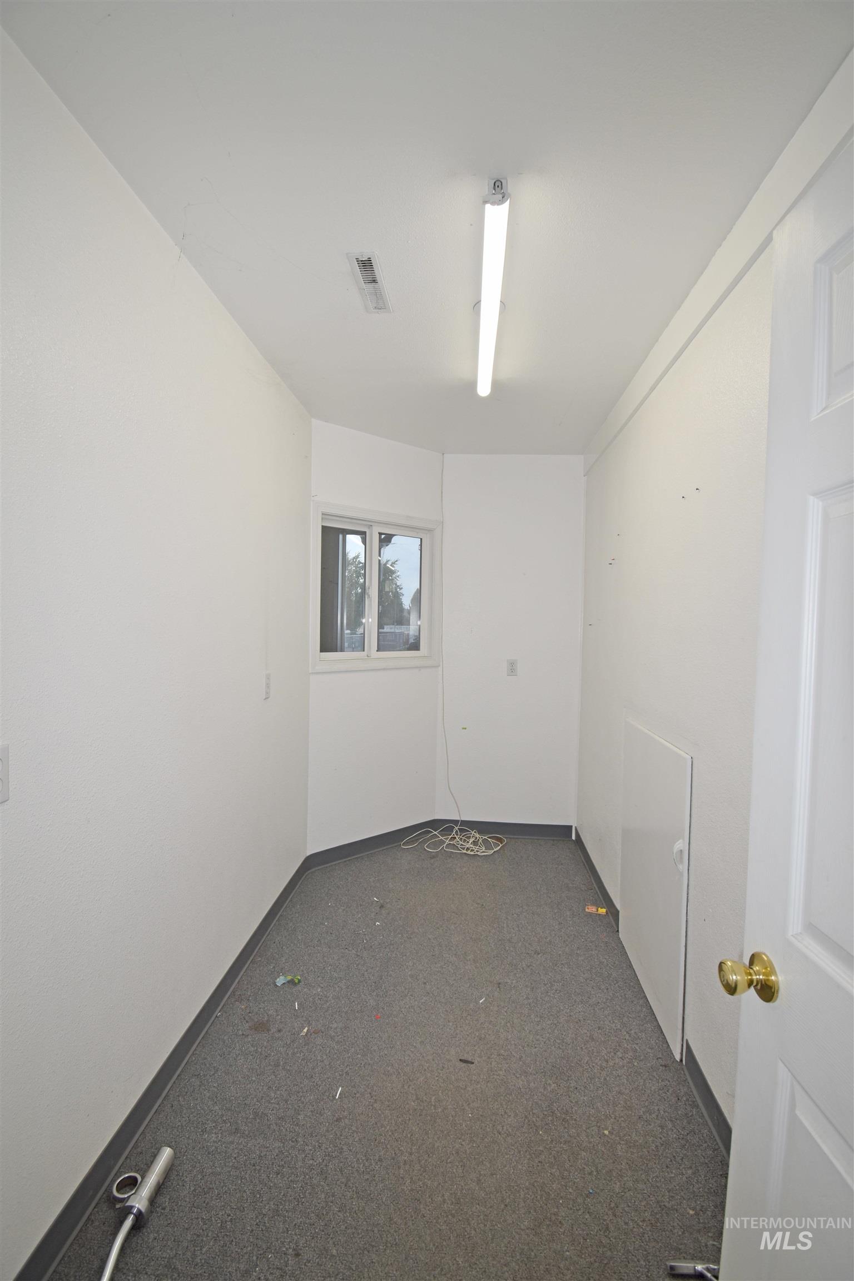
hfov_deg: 77.3
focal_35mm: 15
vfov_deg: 100.4
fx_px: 534
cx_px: 427
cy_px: 640
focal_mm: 10
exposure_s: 1/125
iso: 220
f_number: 5.6
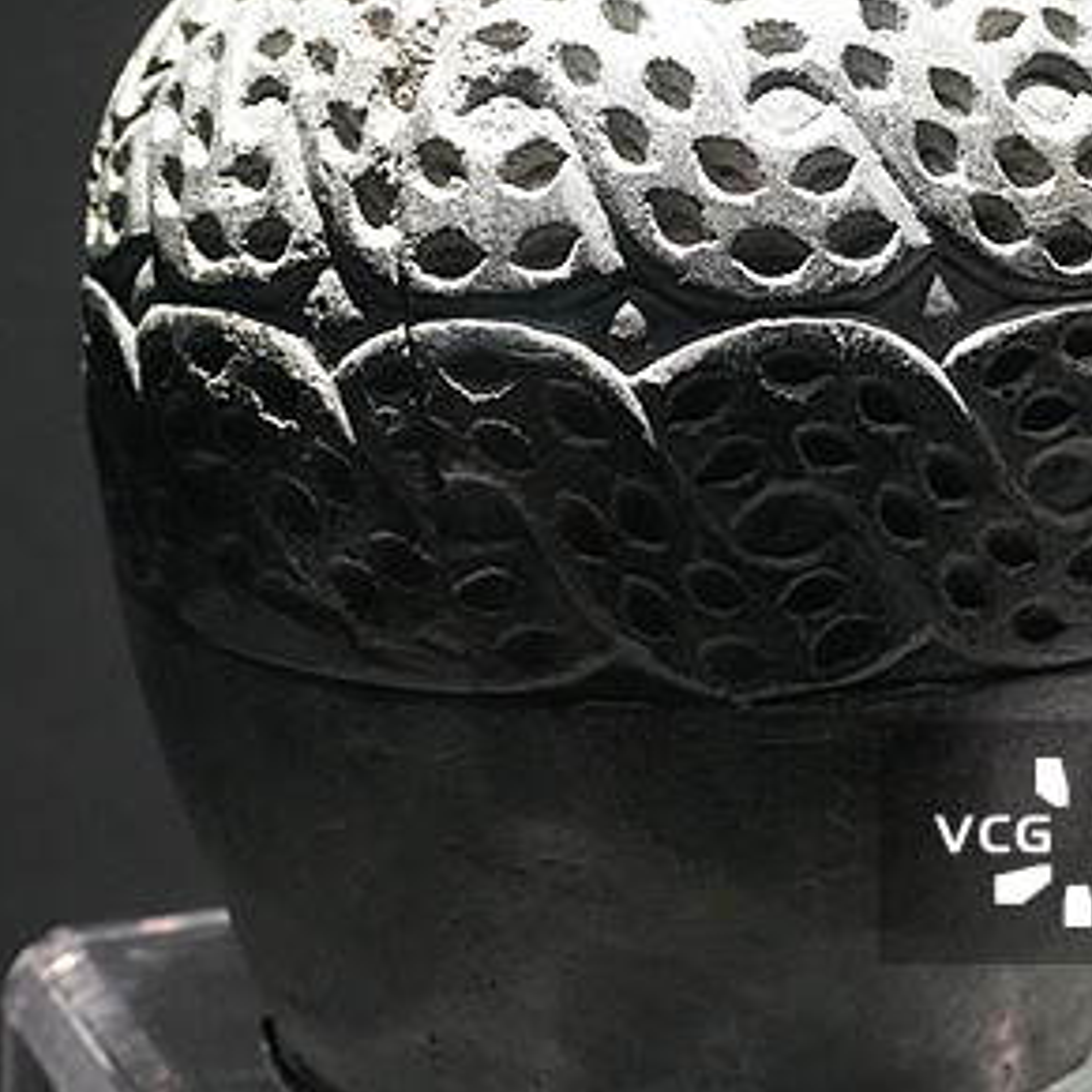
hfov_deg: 20.6
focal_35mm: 84
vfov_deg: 20.3
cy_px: 139
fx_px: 2998
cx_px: 715
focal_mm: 24
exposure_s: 1/50
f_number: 4.5
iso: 6400
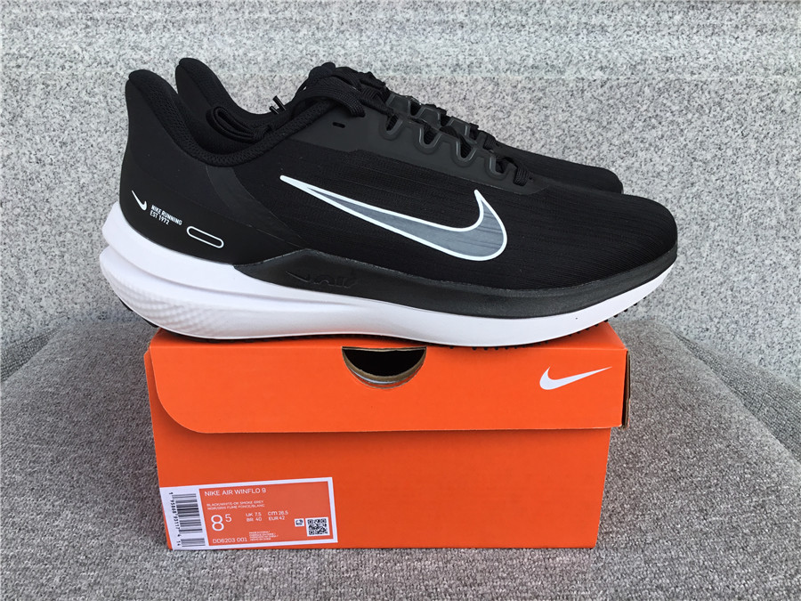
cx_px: 400
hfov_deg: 58.4
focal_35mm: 31
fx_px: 717
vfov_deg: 45.4
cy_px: 300
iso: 25
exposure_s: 1/335
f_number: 2.4
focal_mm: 3.3
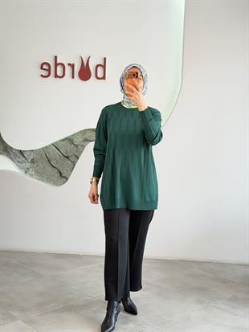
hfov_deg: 30.3
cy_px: 166
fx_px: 460
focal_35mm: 48
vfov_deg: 39.6
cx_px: 124
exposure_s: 1/131
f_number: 1.78
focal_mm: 6.76
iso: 50
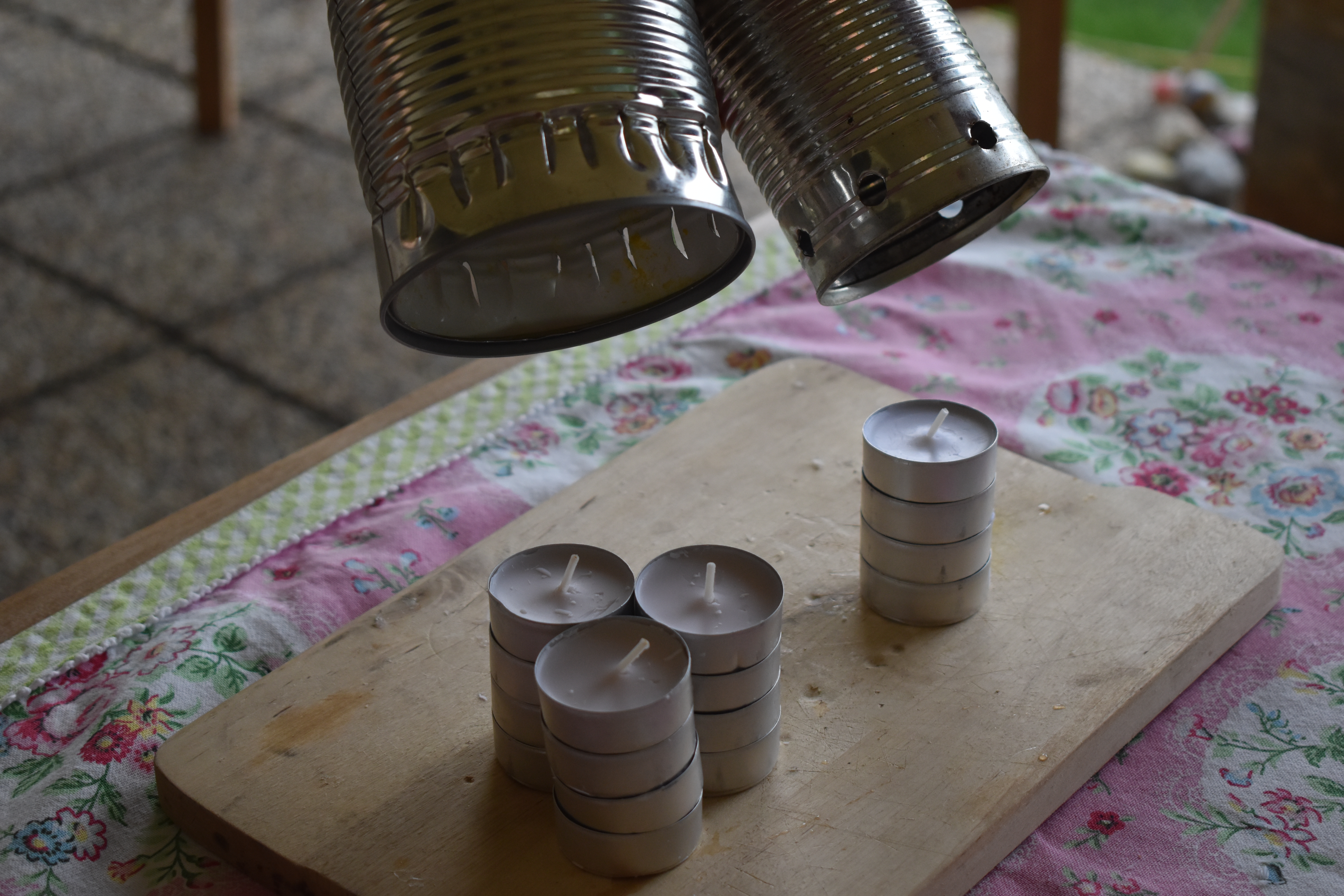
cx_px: 672
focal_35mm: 68
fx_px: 2520
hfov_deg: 29.9
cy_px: 448
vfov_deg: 20.2
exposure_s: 1/1000
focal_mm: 45
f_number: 5
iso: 800
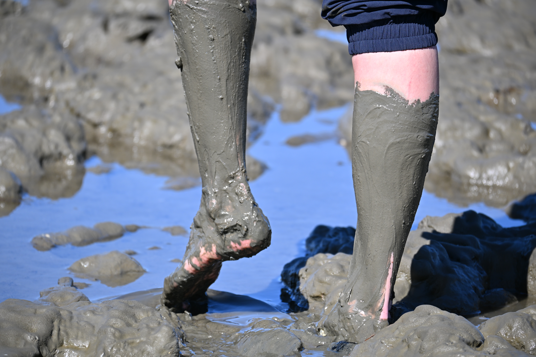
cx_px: 268
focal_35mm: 300
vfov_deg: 4.6
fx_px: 4466
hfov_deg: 6.9
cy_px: 178
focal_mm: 200
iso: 125
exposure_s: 1/500
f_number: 6
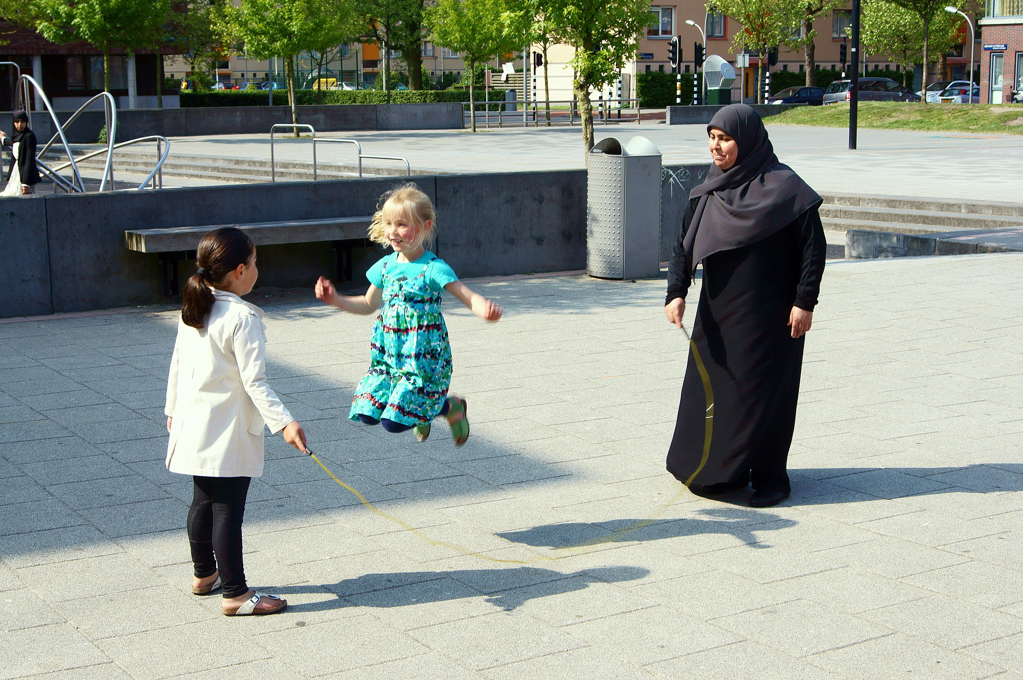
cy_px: 340
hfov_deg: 37.9
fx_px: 1490
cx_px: 512
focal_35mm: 52
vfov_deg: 25.7
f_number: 14
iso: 100
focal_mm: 35
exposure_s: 1/125
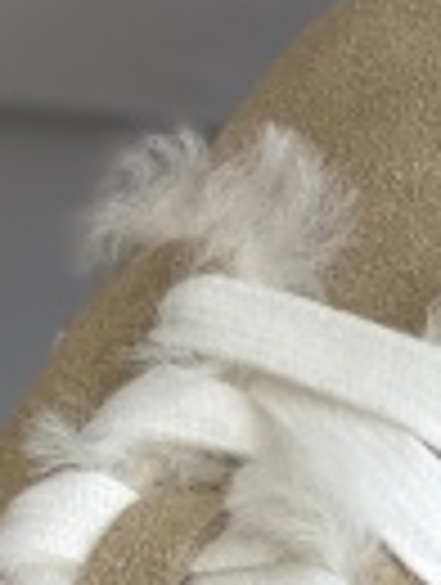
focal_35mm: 319
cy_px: -207
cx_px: 536
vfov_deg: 6.1
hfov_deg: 4.7
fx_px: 5401
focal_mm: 6
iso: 20
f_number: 2
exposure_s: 1/144
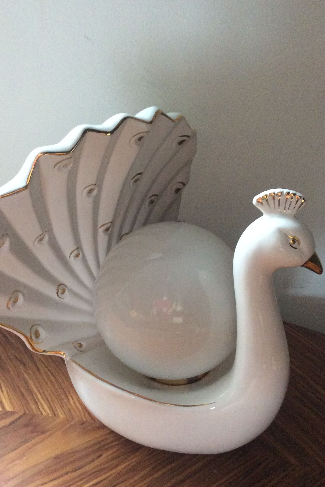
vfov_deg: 48.4
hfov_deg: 33.4
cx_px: 155
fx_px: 541
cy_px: 259
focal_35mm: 40
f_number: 2.4
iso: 200
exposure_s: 1/25
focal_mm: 3.3
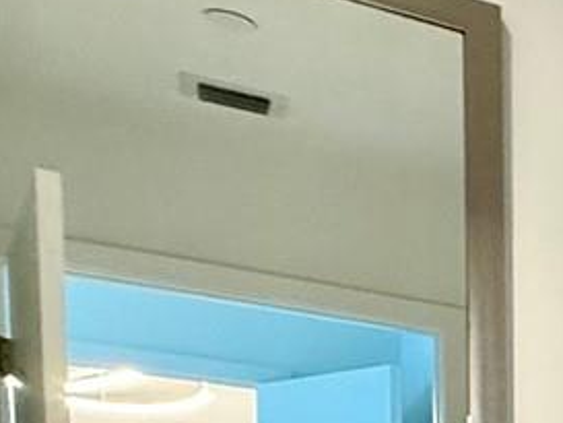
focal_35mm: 82
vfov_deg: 15.0
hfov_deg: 16.8
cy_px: 817
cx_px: 1165
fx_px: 1334
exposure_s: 1/60
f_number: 2.2
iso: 400
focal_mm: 2.22
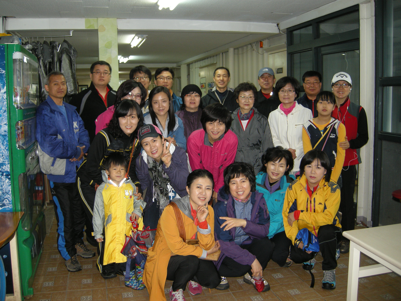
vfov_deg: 40.7
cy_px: 150
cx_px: 200
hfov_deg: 52.6
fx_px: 405
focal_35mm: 35
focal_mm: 7.5
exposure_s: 1/30
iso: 130
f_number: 2.7
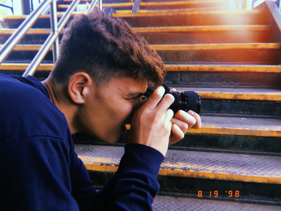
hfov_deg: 61.7
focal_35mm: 29
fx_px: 235
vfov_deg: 48.2
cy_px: 106
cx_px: 140
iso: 32
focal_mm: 4.15
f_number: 2.2
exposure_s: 1/60
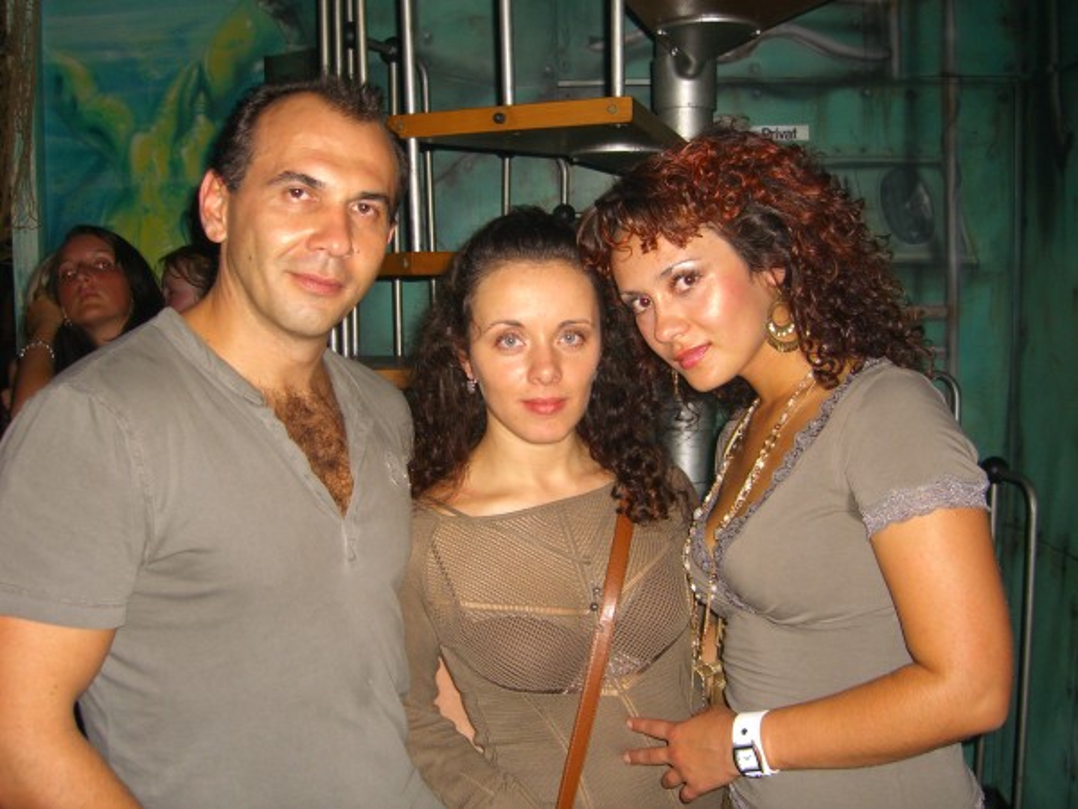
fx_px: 1183
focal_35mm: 38
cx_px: 539
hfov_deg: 49.0
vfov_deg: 37.7
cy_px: 404
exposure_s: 1/60
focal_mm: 7.9
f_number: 2.8
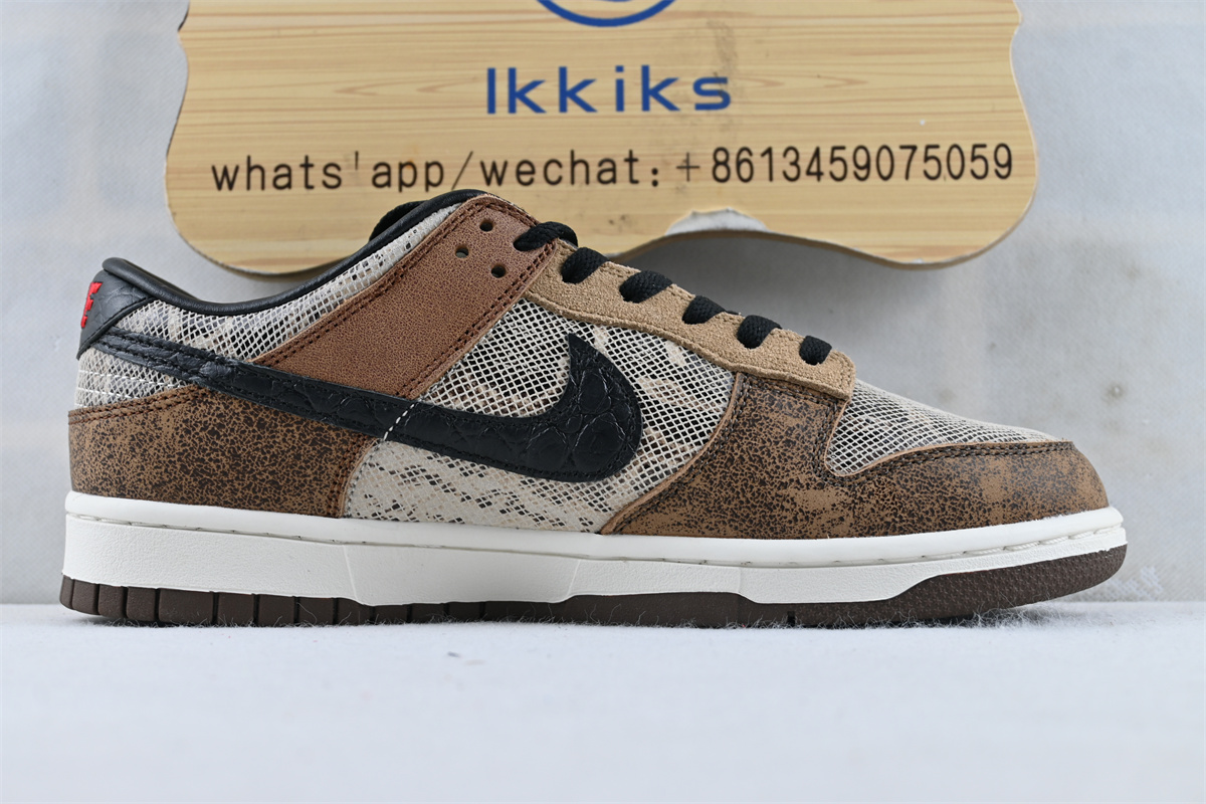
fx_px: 1809
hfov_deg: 36.9
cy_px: 402
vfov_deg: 25.1
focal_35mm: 54
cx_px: 603
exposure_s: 1/40
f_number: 5.3
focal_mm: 36
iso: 100
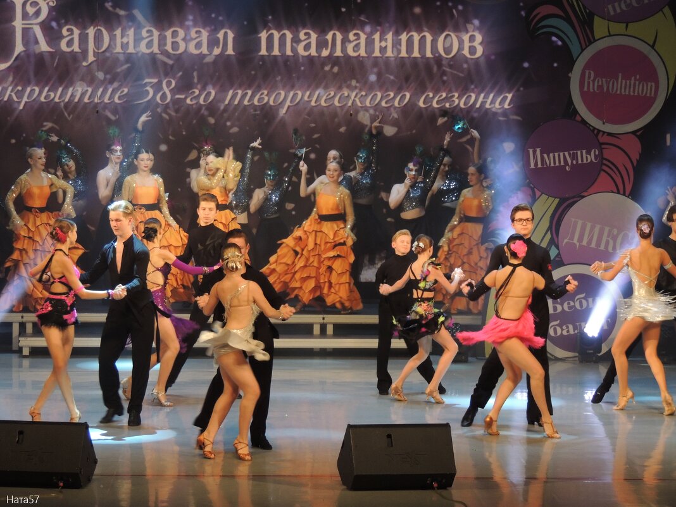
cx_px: 338
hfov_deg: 13.6
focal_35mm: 145
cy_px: 254
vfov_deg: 10.2
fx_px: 2832
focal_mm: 25.8
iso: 400
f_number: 4.4
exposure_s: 1/80
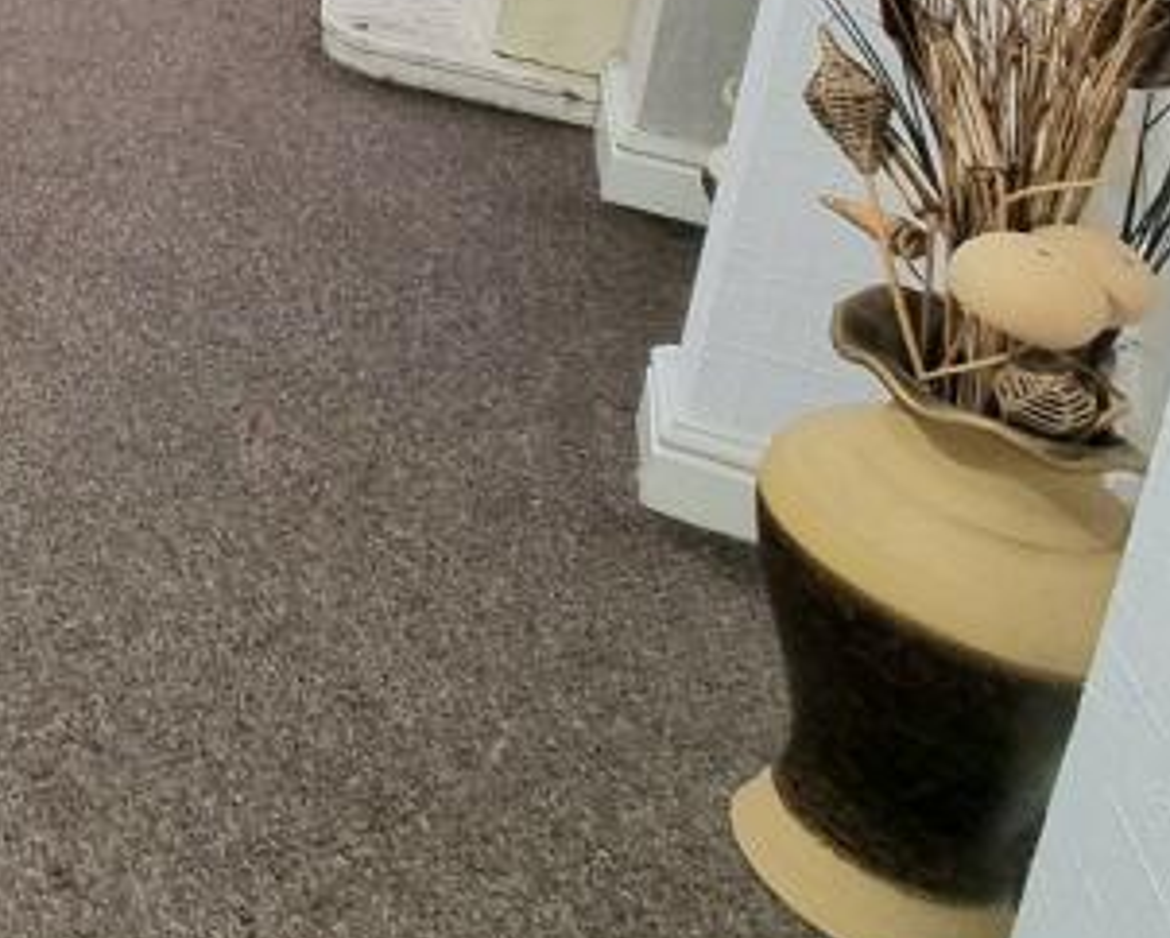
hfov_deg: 25.0
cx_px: -779
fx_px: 1490
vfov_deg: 26.4
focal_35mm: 43
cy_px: -434
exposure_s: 1/50
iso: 250
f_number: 2.2
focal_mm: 2.2
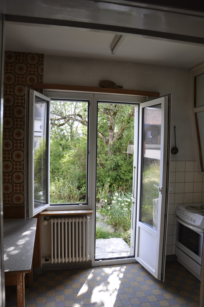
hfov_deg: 47.8
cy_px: 154
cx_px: 102
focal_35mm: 27
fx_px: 230
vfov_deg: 67.4
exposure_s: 1/125
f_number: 5.6
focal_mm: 18
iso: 250
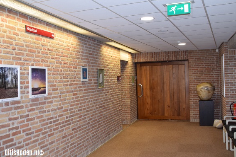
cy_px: 82
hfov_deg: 50.7
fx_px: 249
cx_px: 123
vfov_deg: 35.1
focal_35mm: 38
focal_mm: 24
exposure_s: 1/80
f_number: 4.5
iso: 800
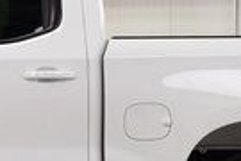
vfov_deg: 7.4
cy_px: 119
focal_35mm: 185
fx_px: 1238
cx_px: -77
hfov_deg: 10.8
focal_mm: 26
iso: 500
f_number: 7.1
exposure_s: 1/30
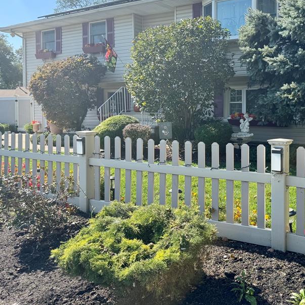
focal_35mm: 36
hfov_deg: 44.9
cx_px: 219
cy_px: 120
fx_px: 359
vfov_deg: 45.8
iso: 80
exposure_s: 1/1818
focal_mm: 6.76
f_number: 1.78
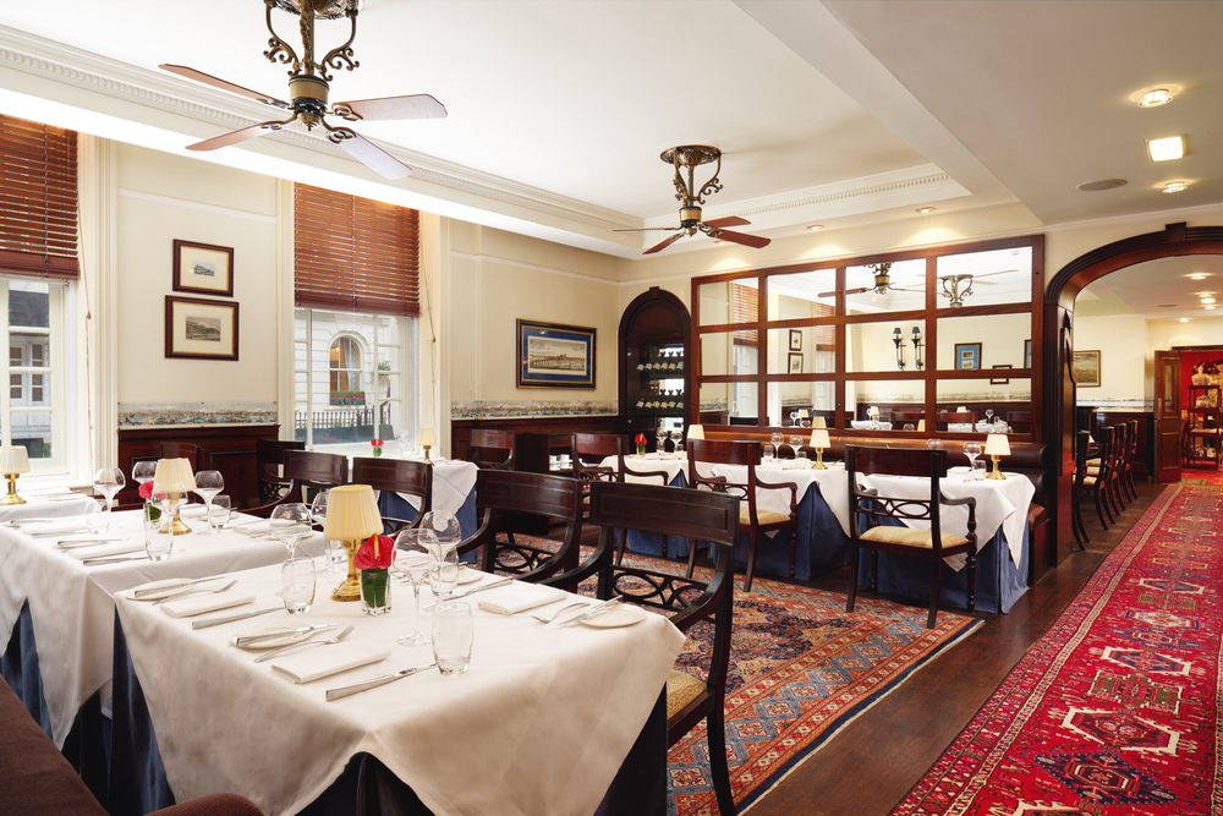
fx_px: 713
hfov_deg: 81.2
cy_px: 408
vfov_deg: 59.5
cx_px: 612
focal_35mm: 21
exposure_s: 1/250
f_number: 16
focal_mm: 21
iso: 100
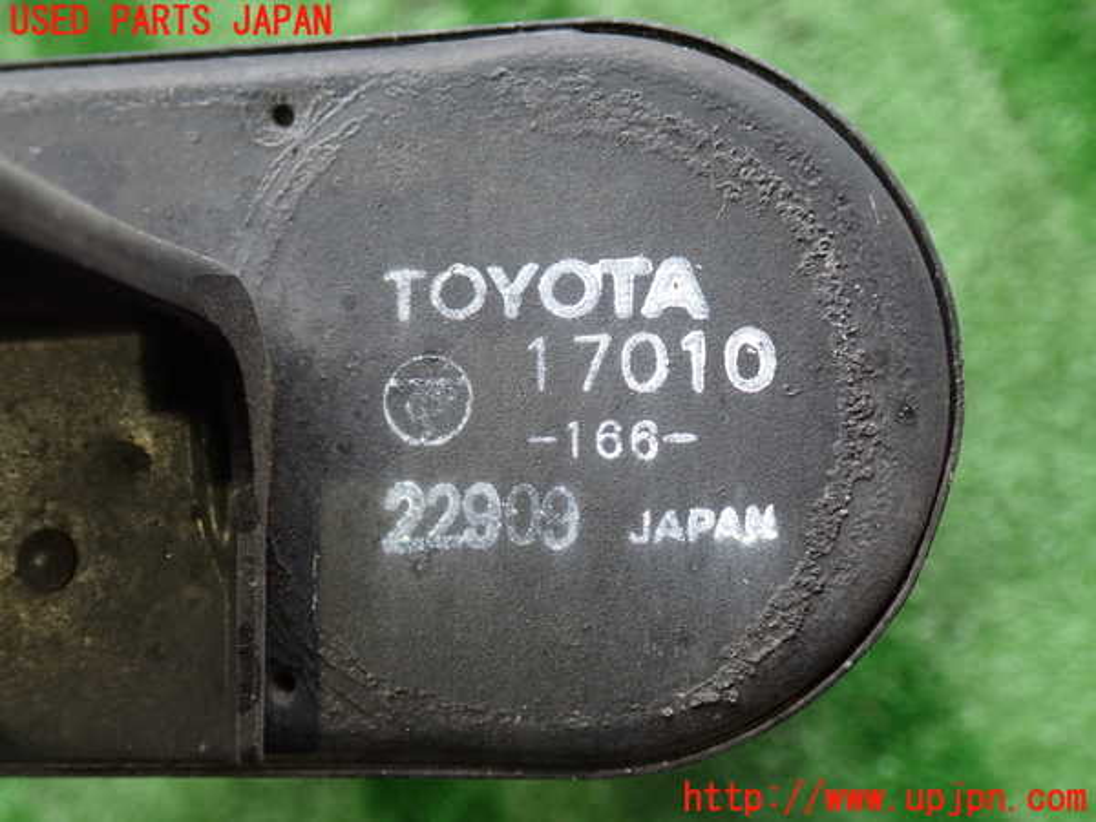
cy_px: 411
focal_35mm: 36
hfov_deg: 51.4
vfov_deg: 39.7
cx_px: 548
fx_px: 1140
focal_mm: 6.37
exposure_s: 1/50
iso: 200
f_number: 2.5
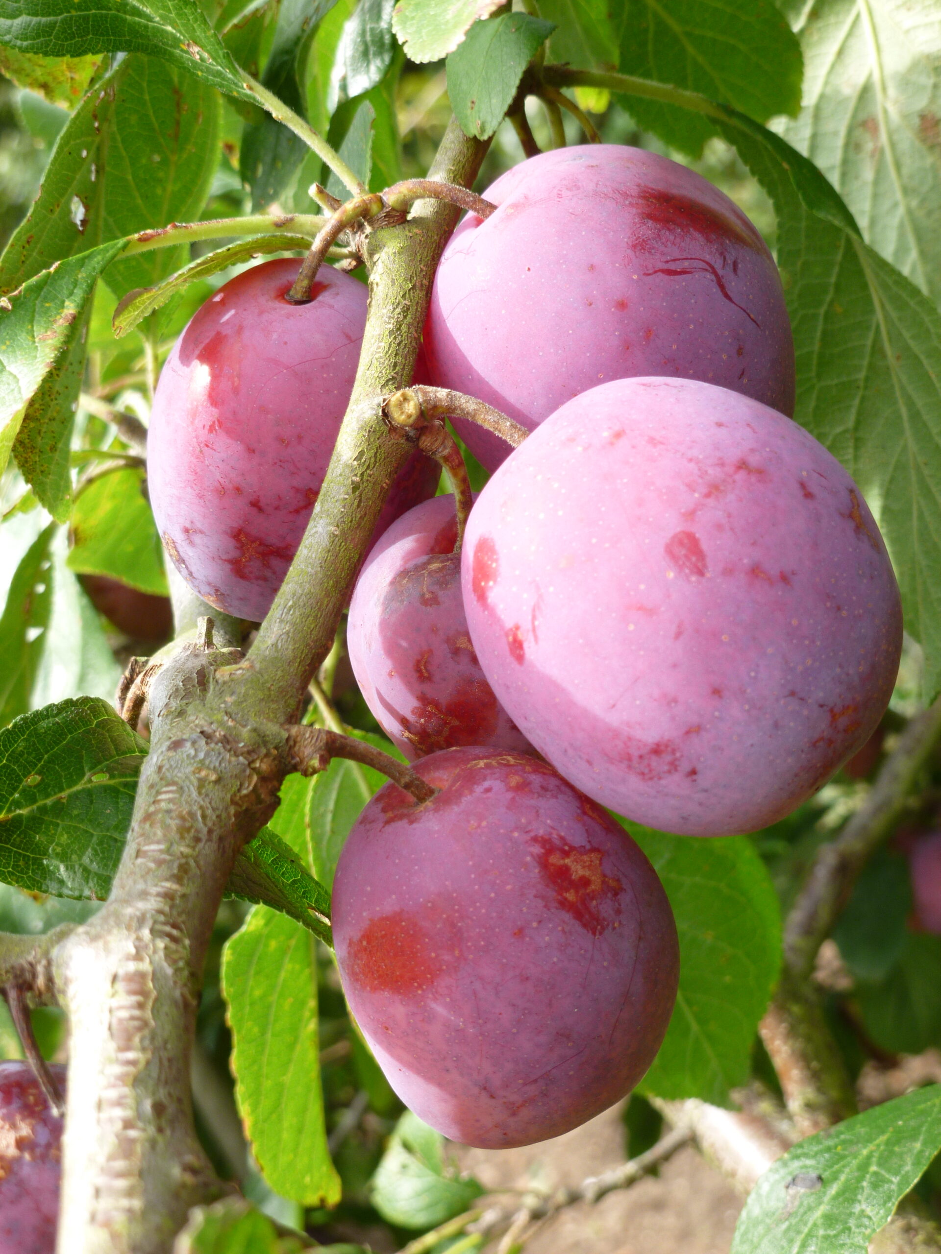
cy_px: 627
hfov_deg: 27.0
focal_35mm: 54
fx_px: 1957
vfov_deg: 35.5
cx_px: 470
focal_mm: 9.6
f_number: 4
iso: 100
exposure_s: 1/100
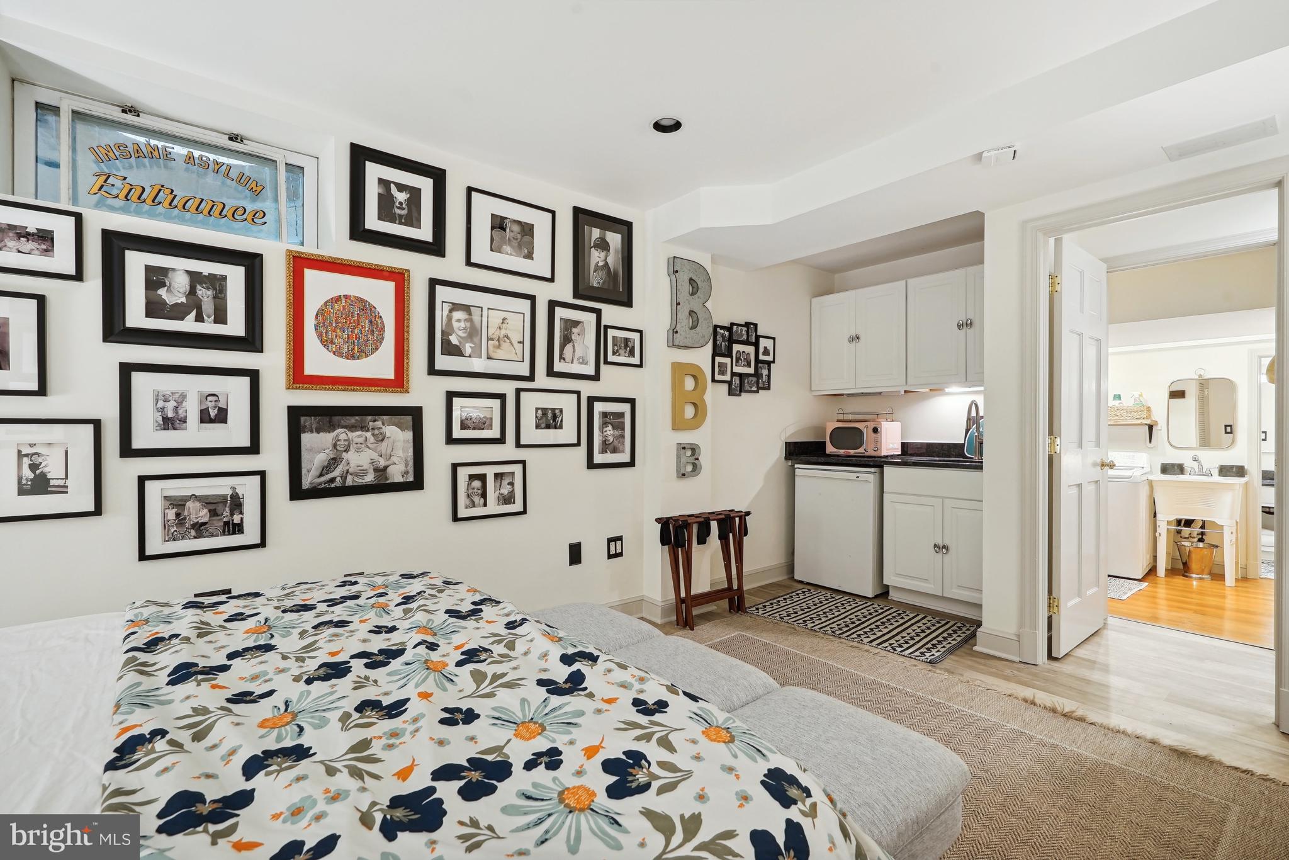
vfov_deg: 73.8
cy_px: 430
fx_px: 573
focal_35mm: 16
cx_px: 644
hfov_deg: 96.7
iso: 800
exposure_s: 1/8
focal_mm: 16
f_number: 9
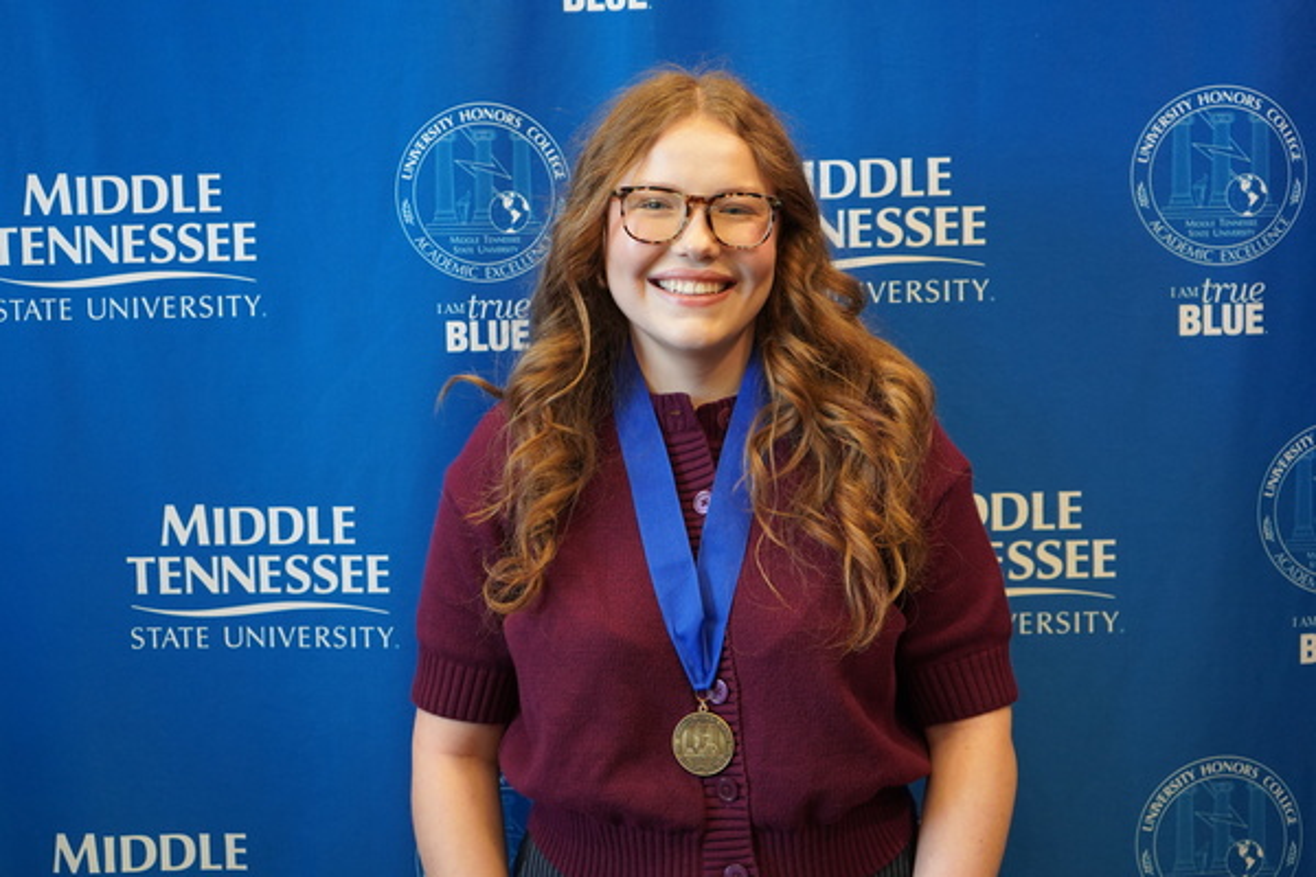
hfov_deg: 40.3
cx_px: 658
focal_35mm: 49
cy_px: 438
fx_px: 1791
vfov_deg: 27.5
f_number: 4.5
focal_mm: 49
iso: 2500
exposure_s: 1/160
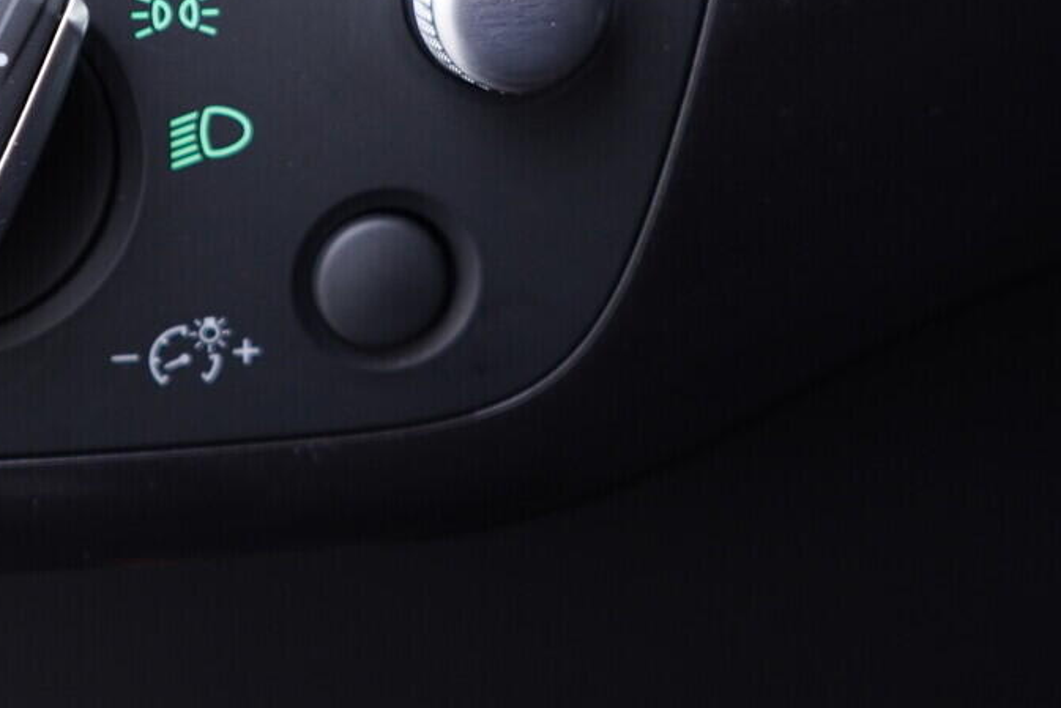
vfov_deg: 17.3
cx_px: 254
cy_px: -22
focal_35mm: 77
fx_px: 2270
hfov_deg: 26.0
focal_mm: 24
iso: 200
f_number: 2.8
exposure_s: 1/40
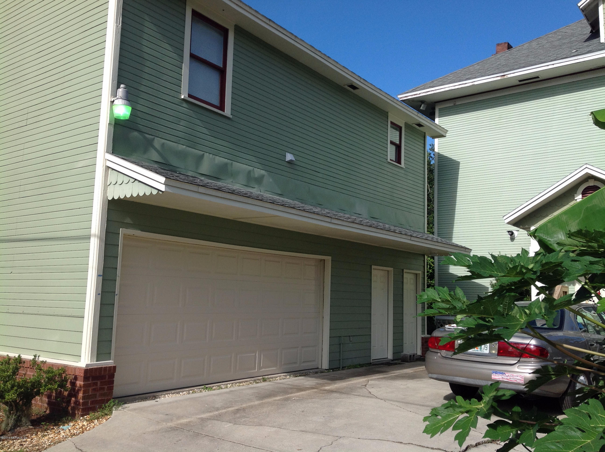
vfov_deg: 40.6
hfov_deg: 52.7
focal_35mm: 35
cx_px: 302
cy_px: 226
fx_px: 611
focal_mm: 4.28
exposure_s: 1/1681
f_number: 2.4
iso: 50
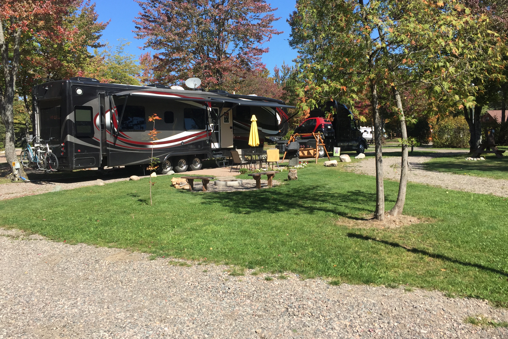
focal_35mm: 31
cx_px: 254
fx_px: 437
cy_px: 147
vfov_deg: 42.2
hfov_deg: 60.3
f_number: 2.2
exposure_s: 1/1276
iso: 32
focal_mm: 4.15
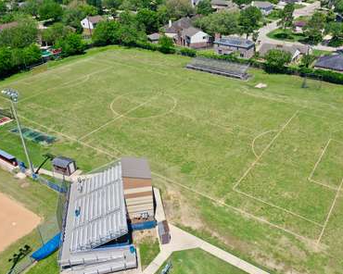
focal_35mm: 32
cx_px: 182
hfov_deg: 55.6
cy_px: 138
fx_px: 325
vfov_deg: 45.8
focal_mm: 10.26
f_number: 5.6
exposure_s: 1/500
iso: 100
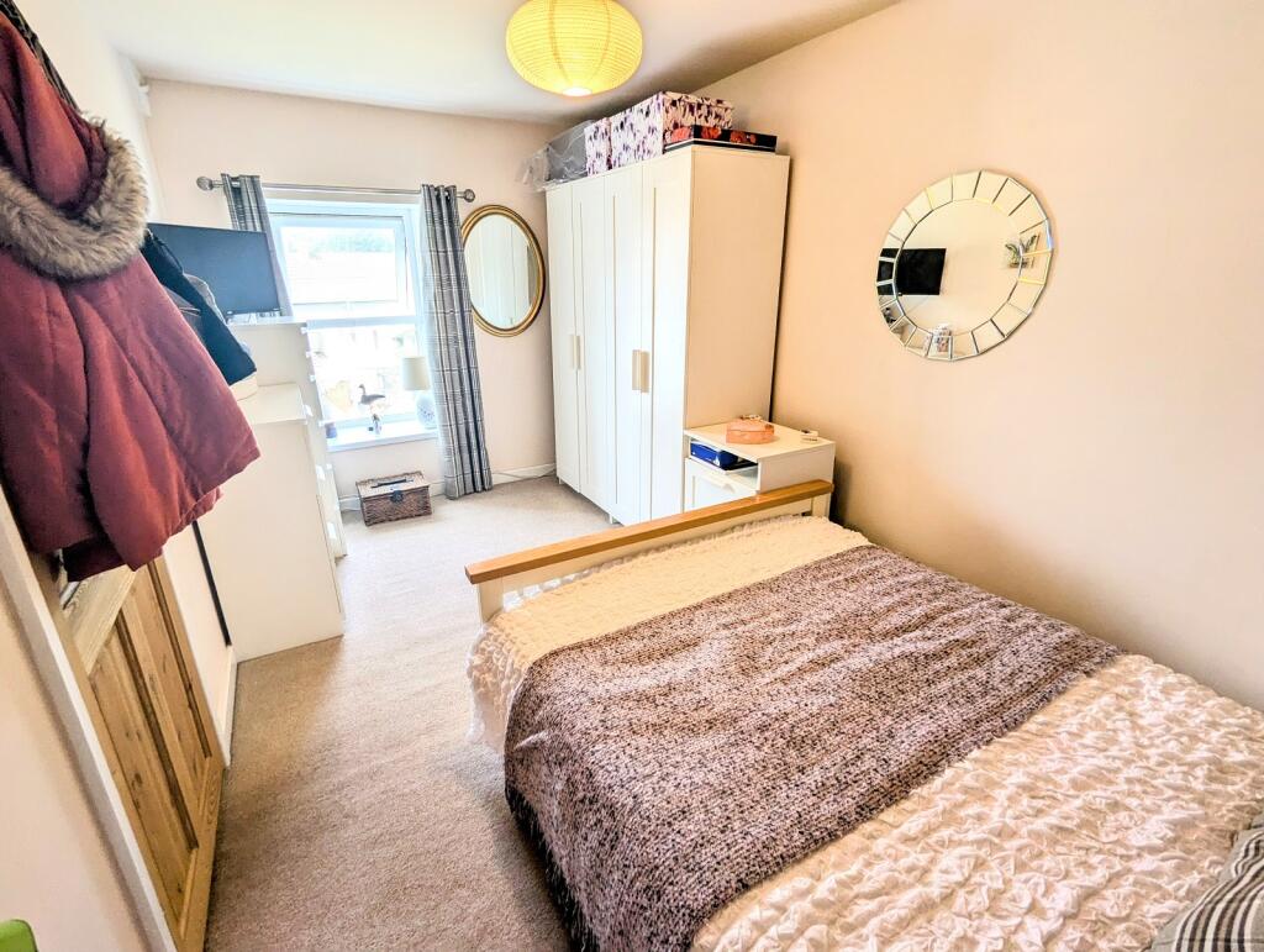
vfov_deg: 78.2
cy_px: 476
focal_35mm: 16
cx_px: 632
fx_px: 585
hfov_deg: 94.4
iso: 55
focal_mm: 2.35
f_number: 2.2
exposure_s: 1/60
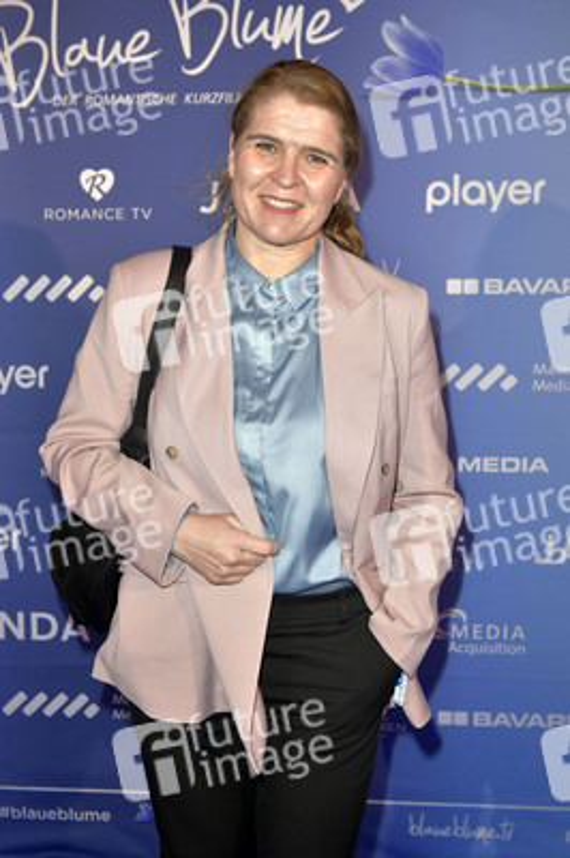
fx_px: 1047
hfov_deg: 30.5
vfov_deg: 44.5
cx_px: 285
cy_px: 429
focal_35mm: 44
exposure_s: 1/250
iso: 1250
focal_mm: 44
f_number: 5
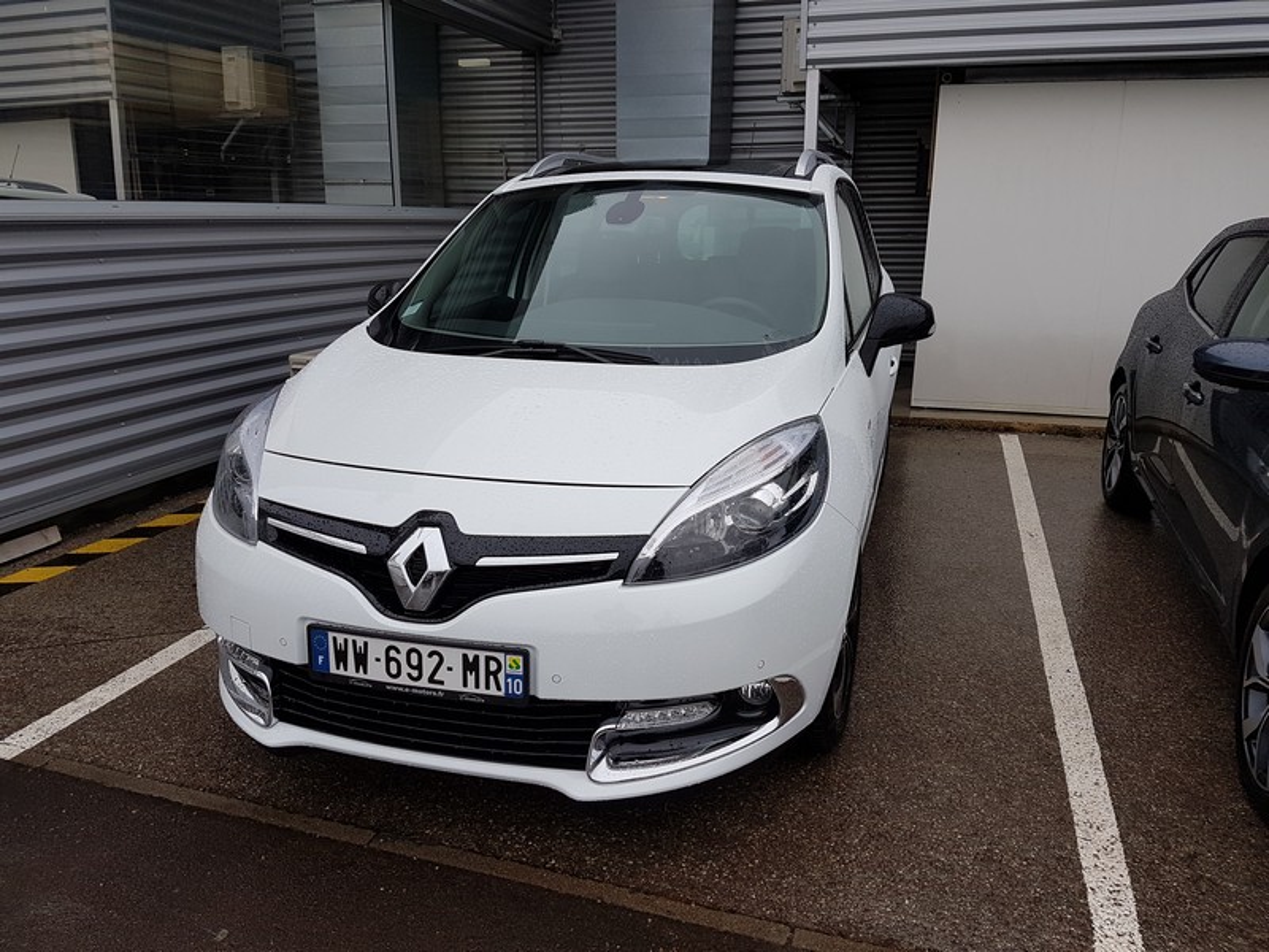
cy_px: 476
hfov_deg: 67.3
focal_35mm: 26
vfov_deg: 53.1
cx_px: 634
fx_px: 953
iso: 40
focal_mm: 4.2
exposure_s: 1/344
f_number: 1.7
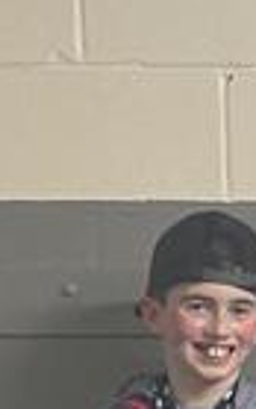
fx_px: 2264
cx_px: 839
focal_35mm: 203
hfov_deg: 5.9
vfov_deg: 10.1
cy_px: 509
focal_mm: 4.2
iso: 160
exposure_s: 1/53
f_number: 1.6
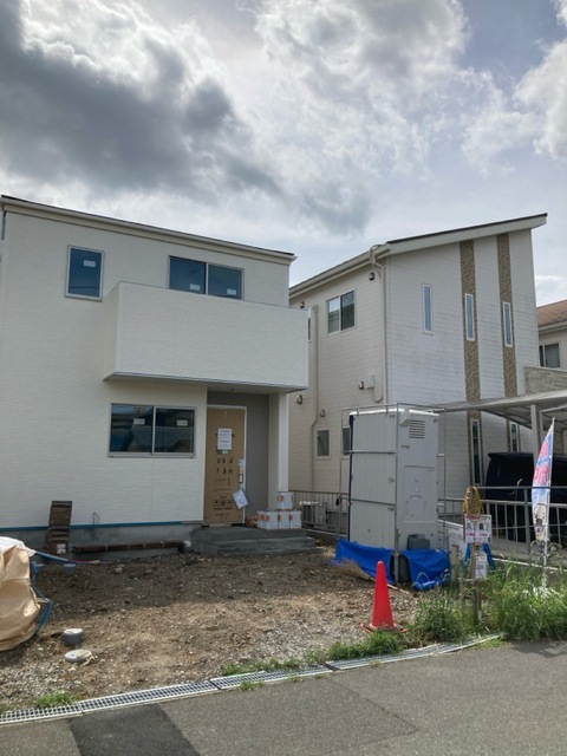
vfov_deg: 63.4
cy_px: 378
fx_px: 612
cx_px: 284
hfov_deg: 49.7
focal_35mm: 28
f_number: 1.8
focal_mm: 3.99
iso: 20
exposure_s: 1/4049
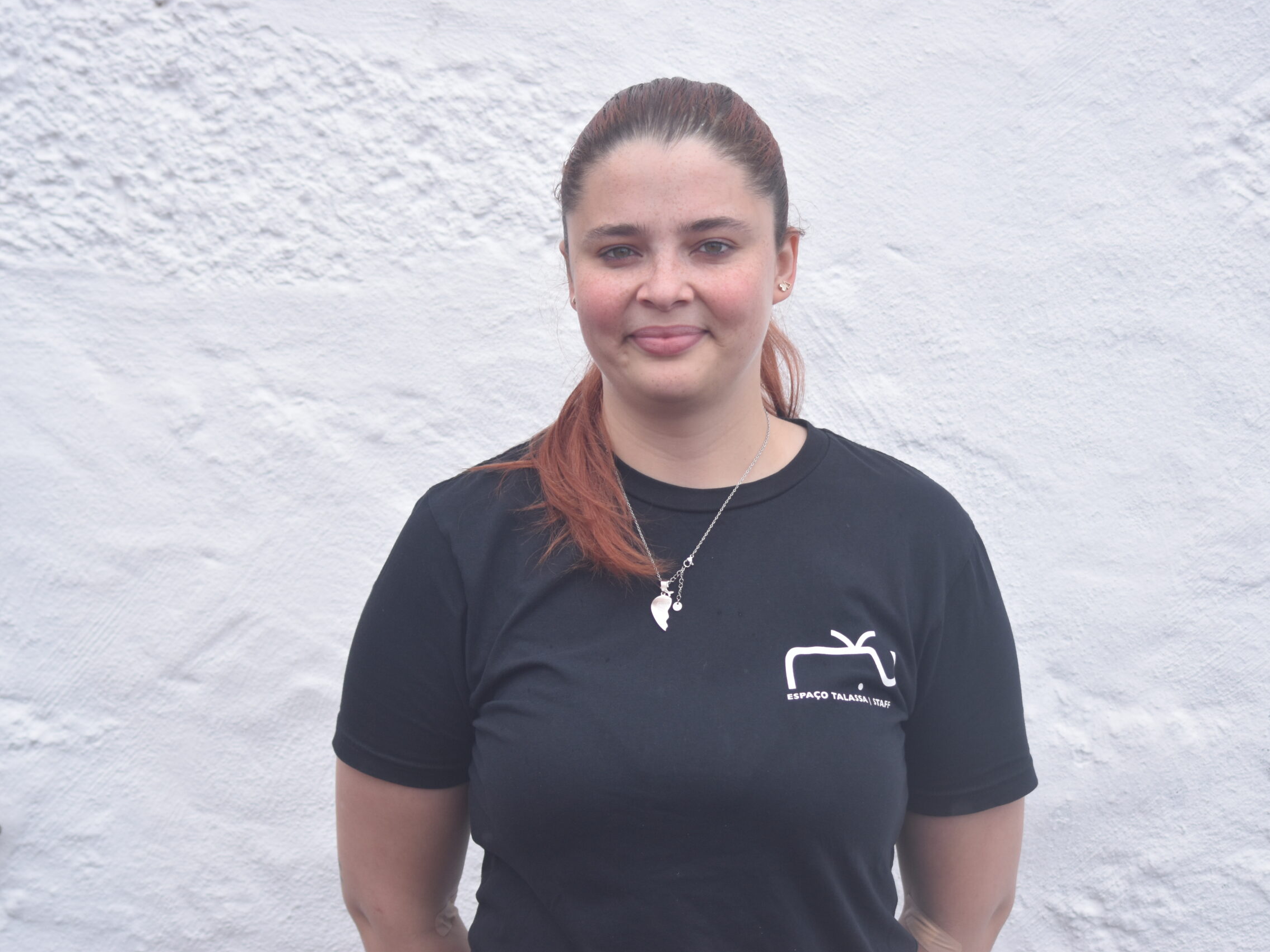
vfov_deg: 13.0
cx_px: 681
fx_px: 4182
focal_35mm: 114
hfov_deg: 17.3
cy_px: 475
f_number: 4.5
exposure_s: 1/1250
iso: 400
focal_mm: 70
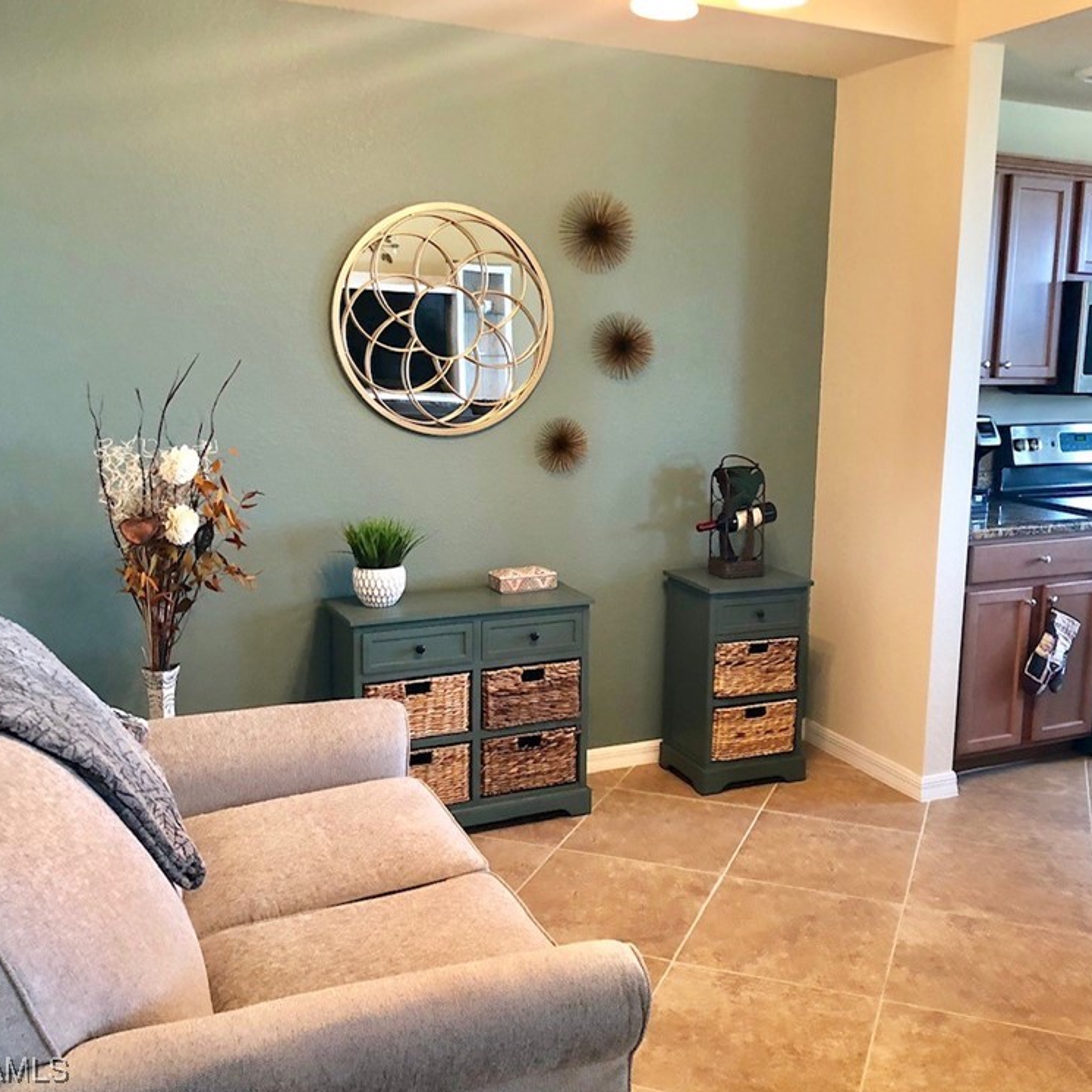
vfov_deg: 48.4
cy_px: 539
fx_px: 1213
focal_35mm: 34
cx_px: 639
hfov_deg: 48.2
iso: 50
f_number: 1.8
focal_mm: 4
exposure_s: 1/15
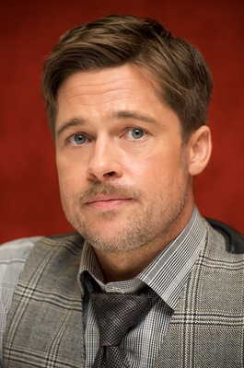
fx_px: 1583
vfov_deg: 13.3
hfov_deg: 8.8
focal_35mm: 155
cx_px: 122
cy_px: 184
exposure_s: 1/100
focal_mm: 155
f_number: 6.3
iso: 400
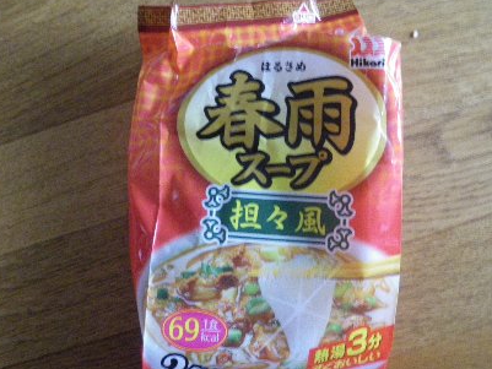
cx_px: 277
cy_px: 219
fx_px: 654
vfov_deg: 31.5
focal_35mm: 46
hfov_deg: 41.2
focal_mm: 6.3
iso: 800
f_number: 3.5
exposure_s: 1/13
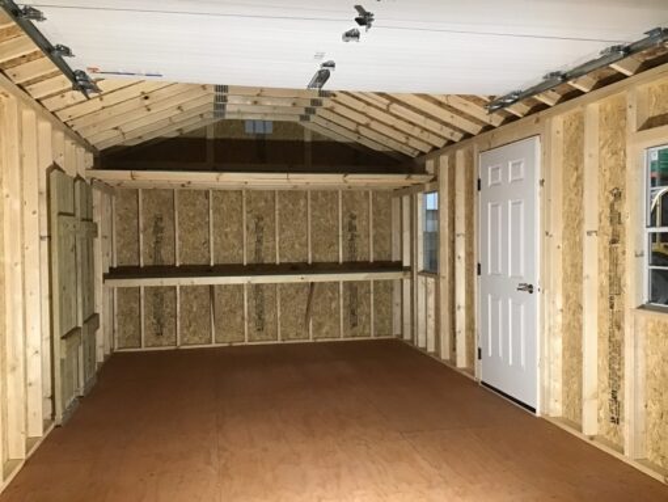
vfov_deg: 45.5
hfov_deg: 58.3
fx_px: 599
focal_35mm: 31
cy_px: 251
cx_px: 334
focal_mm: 3.3
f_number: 2.4
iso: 160
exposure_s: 1/30
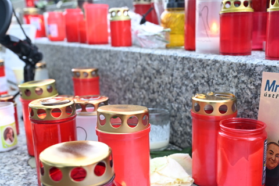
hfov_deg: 42.6
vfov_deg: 29.2
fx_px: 356
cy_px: 113
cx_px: 166
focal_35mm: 46
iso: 1250
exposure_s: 1/160
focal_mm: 32
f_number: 6.3
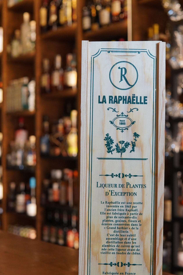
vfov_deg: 32.9
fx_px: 465
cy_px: 143
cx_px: 117
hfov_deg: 22.2
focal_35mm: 61
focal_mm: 30
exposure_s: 1/160
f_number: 4
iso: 1250
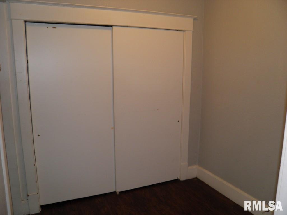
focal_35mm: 28
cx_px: 144
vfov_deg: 49.7
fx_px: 232
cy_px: 108
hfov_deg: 63.4
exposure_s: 1/30
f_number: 2.8
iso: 100
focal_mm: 4.9
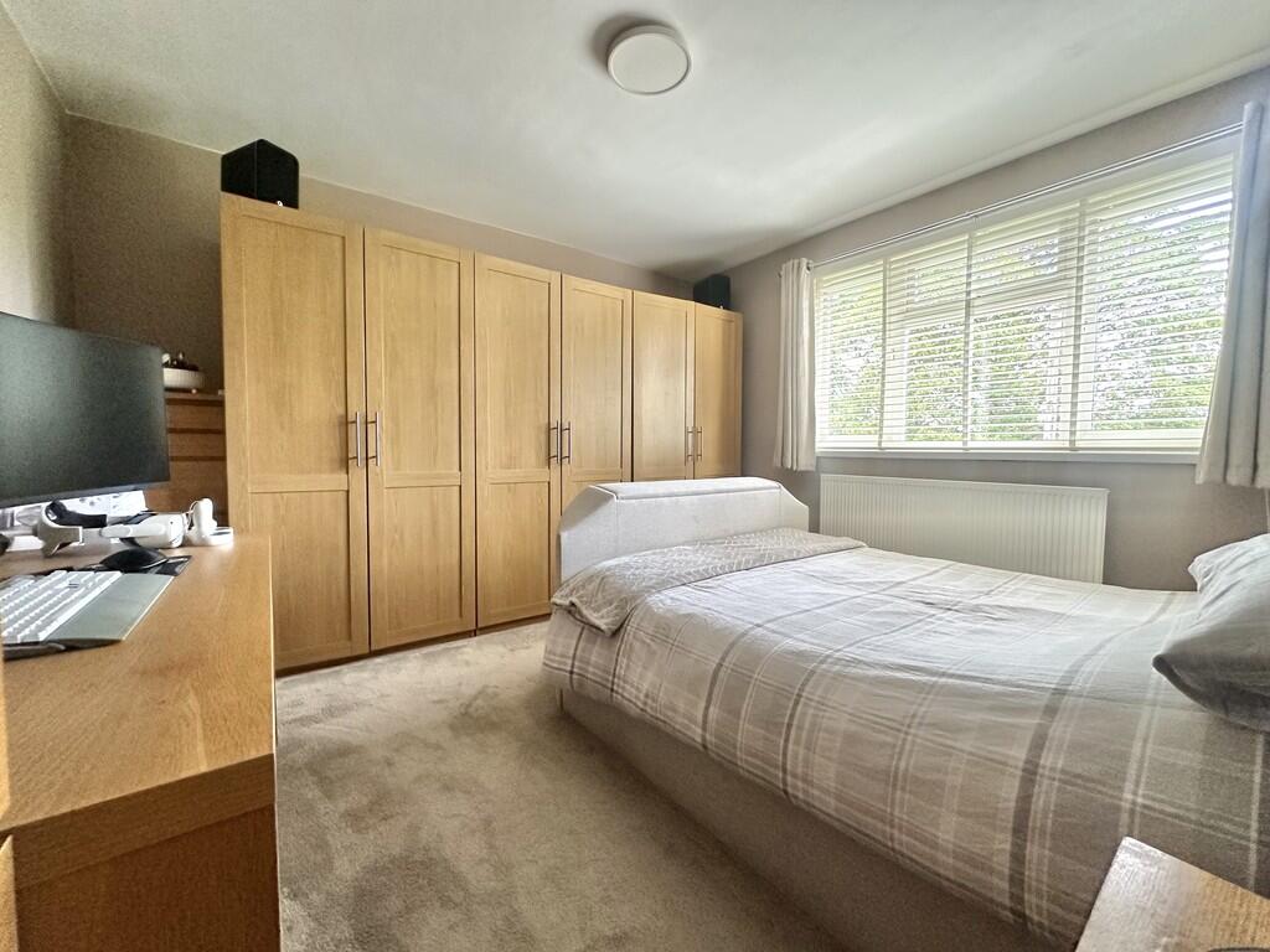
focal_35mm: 14
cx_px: 635
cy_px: 476
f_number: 2.2
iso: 320
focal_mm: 2.22
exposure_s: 1/100
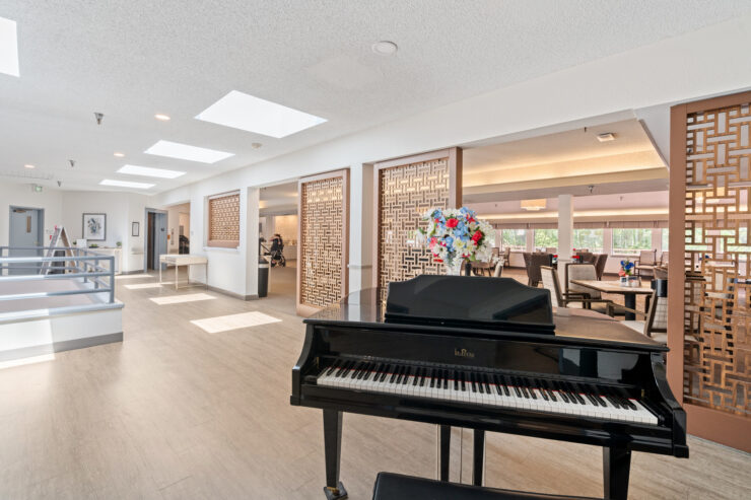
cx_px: 376
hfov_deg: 96.7
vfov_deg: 73.7
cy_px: 250
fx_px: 334
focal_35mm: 16
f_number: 8
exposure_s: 1/15
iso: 400
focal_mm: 16
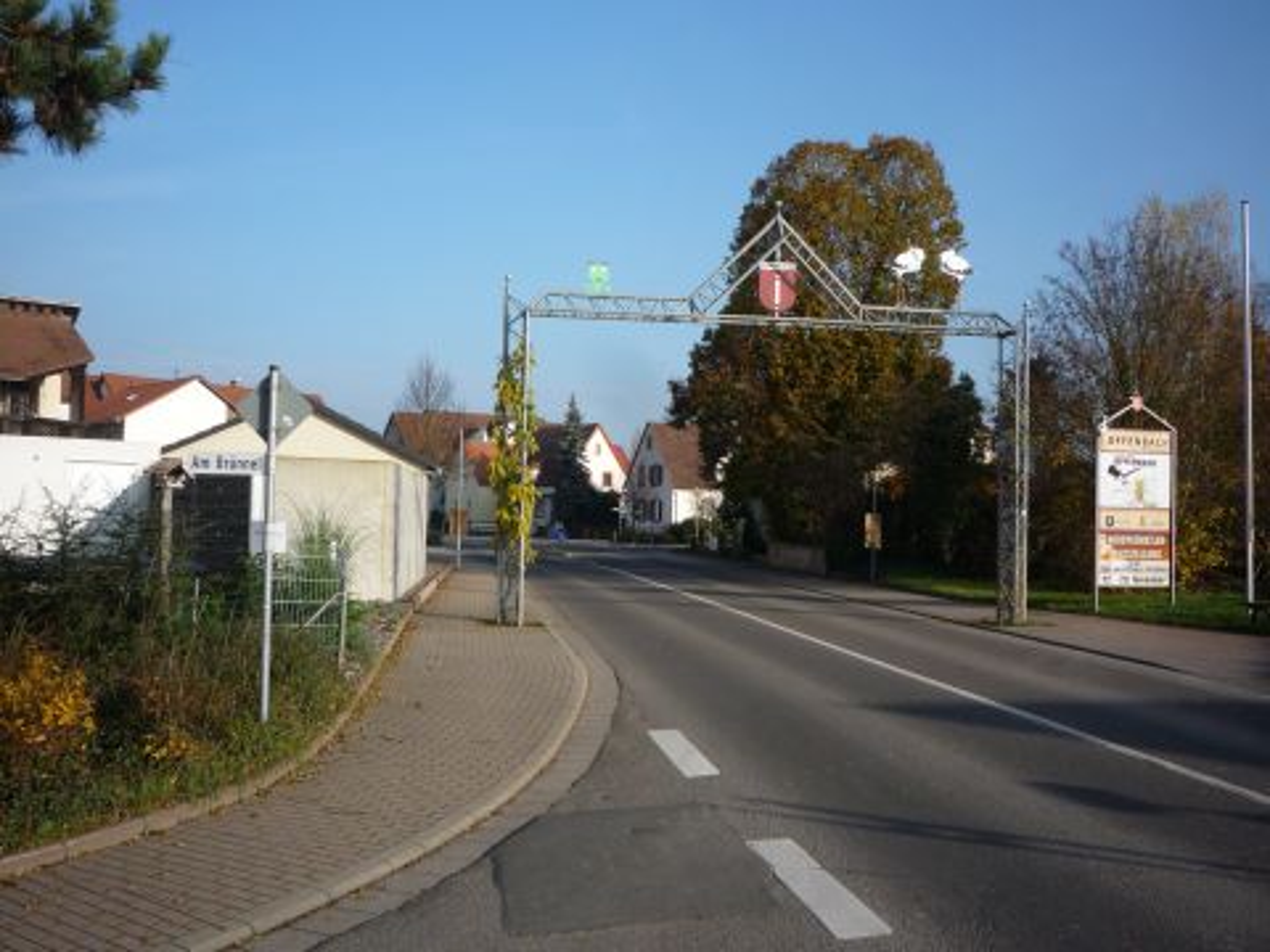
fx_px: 1174
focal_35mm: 32
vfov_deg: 44.2
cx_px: 635
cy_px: 476
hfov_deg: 56.8
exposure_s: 1/400
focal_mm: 5.2
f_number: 4.5
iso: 100
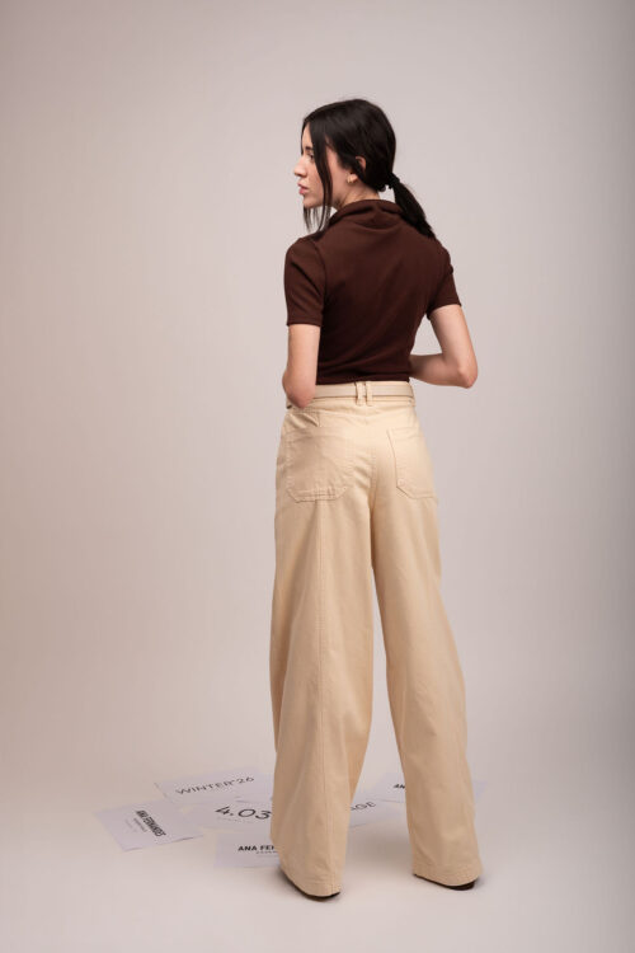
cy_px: 476
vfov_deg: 39.6
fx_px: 1323
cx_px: 318
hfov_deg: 27.0
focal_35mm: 50
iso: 100
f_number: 9
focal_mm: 50
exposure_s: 1/200
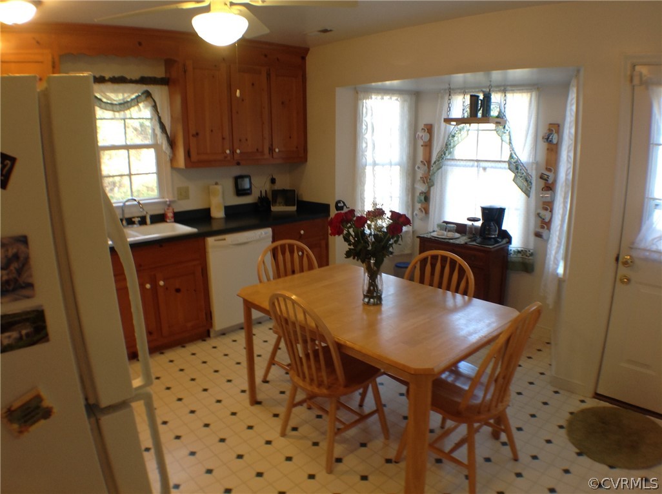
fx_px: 668
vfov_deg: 40.6
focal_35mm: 35
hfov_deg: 52.7
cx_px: 331
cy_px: 247
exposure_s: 1/20
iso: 50
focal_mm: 4.28
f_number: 2.4
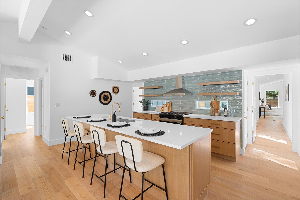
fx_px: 133
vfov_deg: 73.7
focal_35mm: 16
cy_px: 100
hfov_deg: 96.7
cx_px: 150
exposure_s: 1/3
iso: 500
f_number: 8
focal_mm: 16
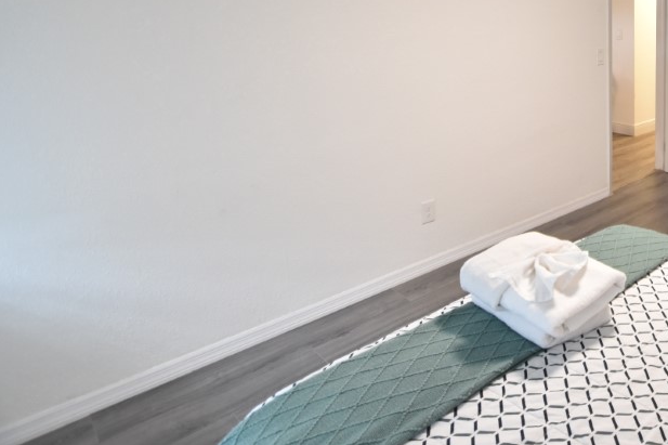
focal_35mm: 28
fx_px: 519
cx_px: 620
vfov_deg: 43.7
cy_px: 75
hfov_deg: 55.3
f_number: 3.5
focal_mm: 10
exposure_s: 1/45
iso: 800
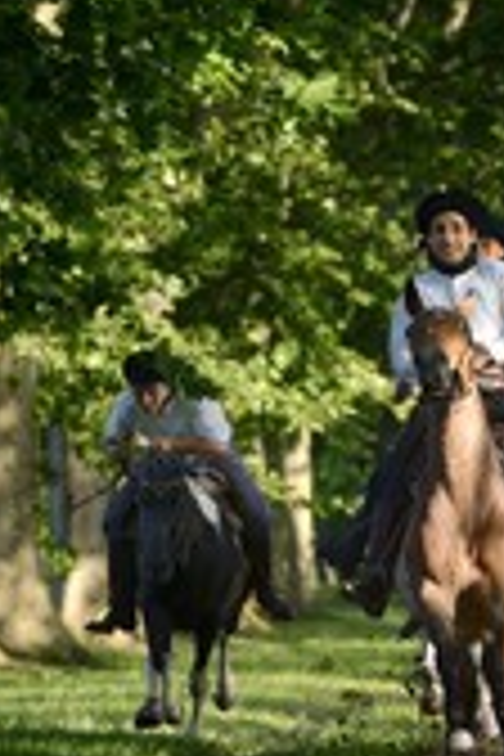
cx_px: 738
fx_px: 10520
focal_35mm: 501
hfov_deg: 2.7
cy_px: 284
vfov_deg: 4.1
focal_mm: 200
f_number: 6.3
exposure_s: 1/800
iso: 800
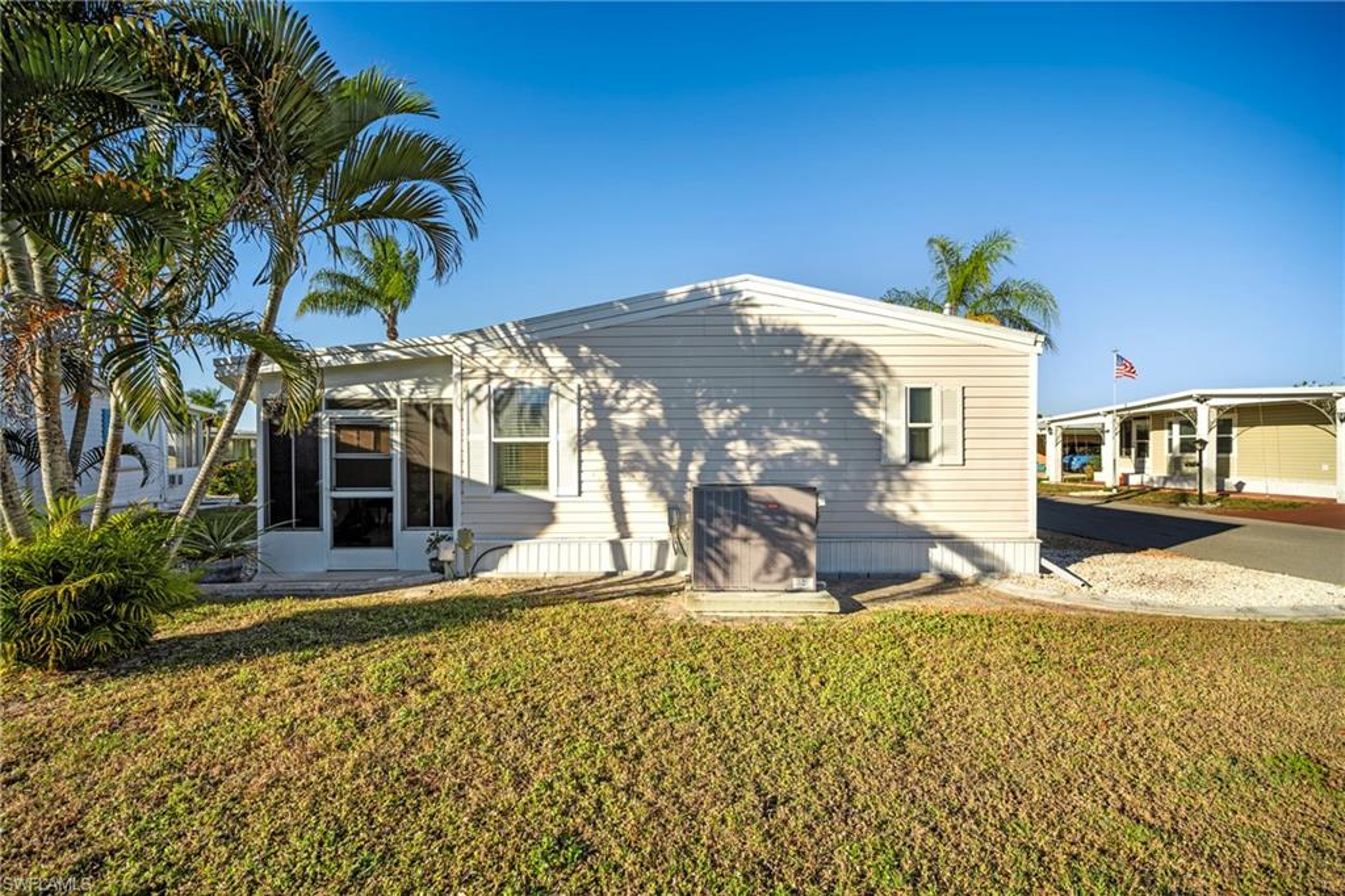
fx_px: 523
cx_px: 672
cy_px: 448
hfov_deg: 104.3
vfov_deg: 81.2
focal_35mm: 14
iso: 100
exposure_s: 1/1000
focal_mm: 14
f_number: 4
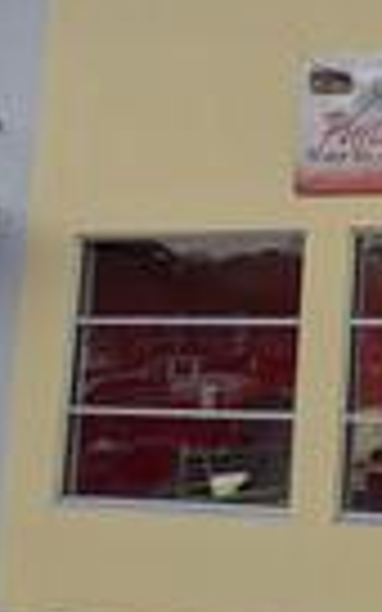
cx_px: 710
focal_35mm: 81
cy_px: 122
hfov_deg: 14.1
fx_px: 1349
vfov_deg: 25.1
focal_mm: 5.96
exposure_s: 1/138
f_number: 1.6
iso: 80
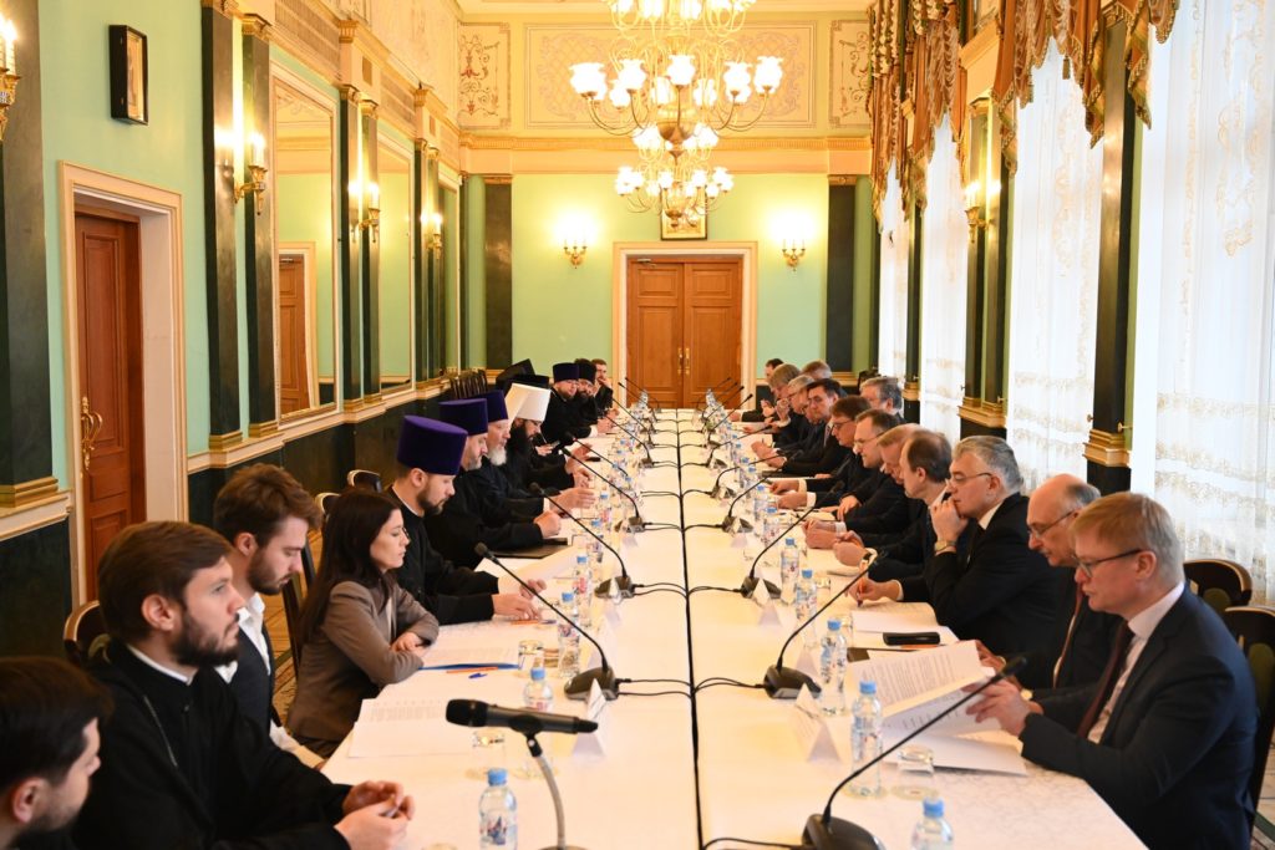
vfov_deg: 36.9
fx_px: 1275
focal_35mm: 36
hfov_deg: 53.1
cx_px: 638
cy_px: 425
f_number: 5
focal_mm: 36
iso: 3200
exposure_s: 1/100
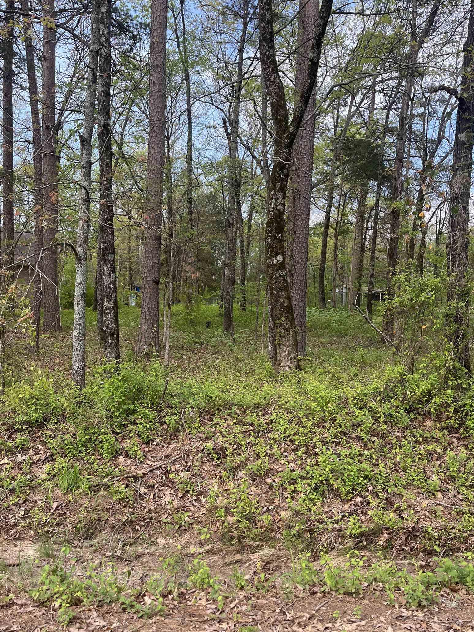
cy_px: 326
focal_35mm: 29
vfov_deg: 61.7
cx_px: 240
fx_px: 530
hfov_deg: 48.2
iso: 50
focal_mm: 5.1
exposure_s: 1/473
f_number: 1.6
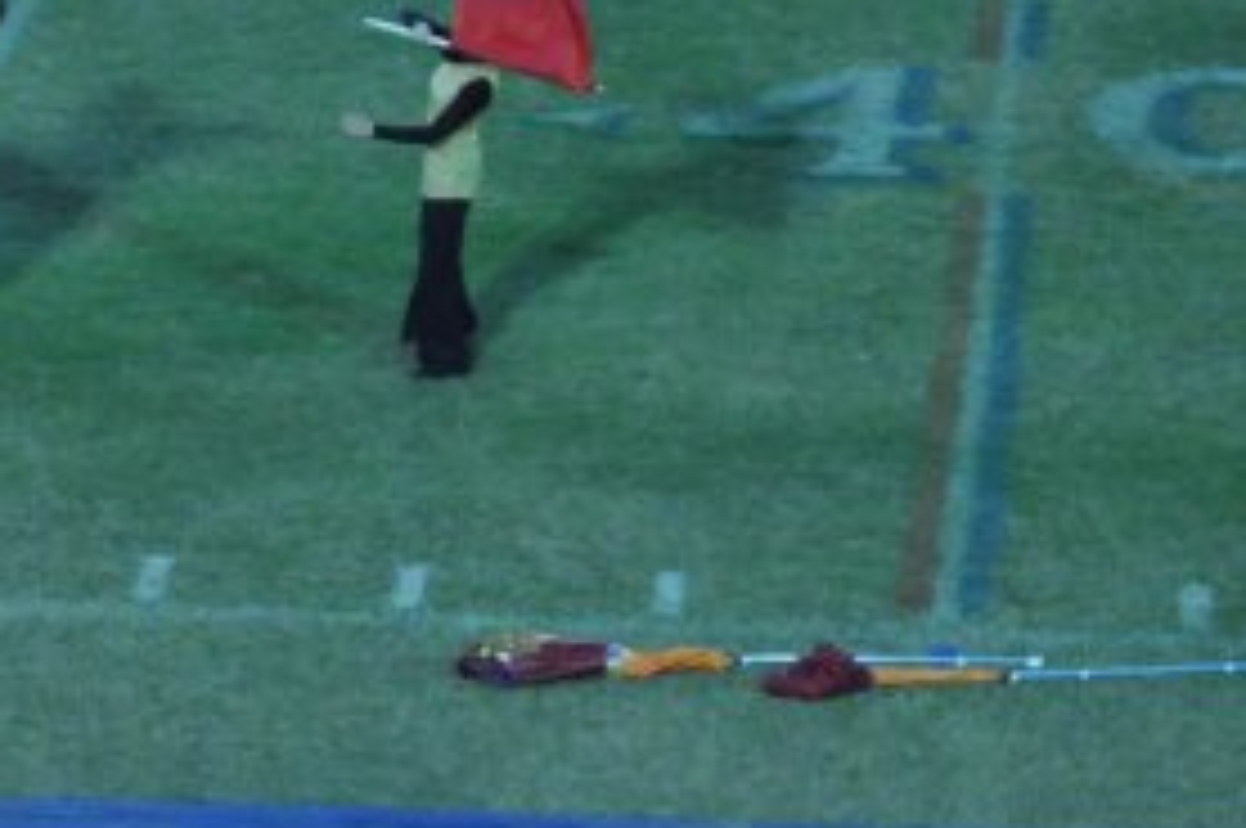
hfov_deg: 9.1
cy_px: 110
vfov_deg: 6.1
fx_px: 7778
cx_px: -112
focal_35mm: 225
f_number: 2.8
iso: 1600
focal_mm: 52
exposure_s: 1/250
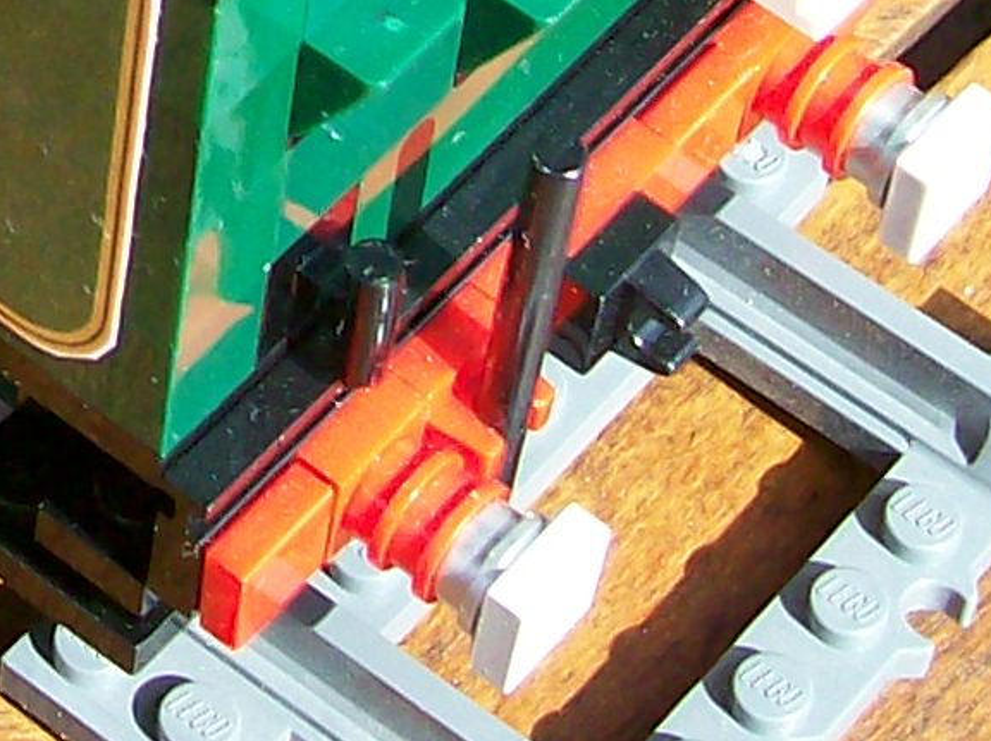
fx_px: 5092
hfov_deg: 10.9
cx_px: -291
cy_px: -643
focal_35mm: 178
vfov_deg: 8.0
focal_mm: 6
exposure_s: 1/627
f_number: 2.7
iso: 80
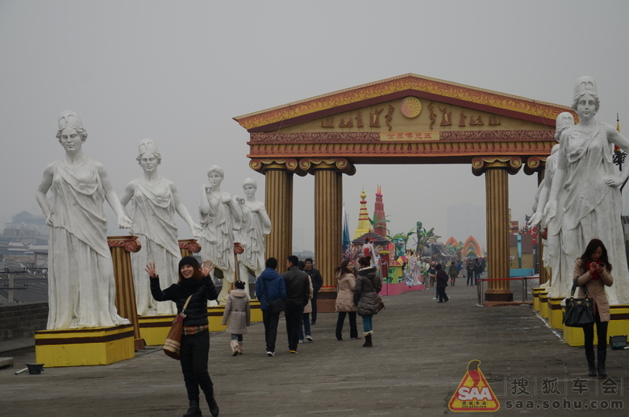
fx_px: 1177
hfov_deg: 29.9
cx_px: 314
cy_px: 208
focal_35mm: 68
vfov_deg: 20.1
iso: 100
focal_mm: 45
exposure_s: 1/160
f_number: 6.3
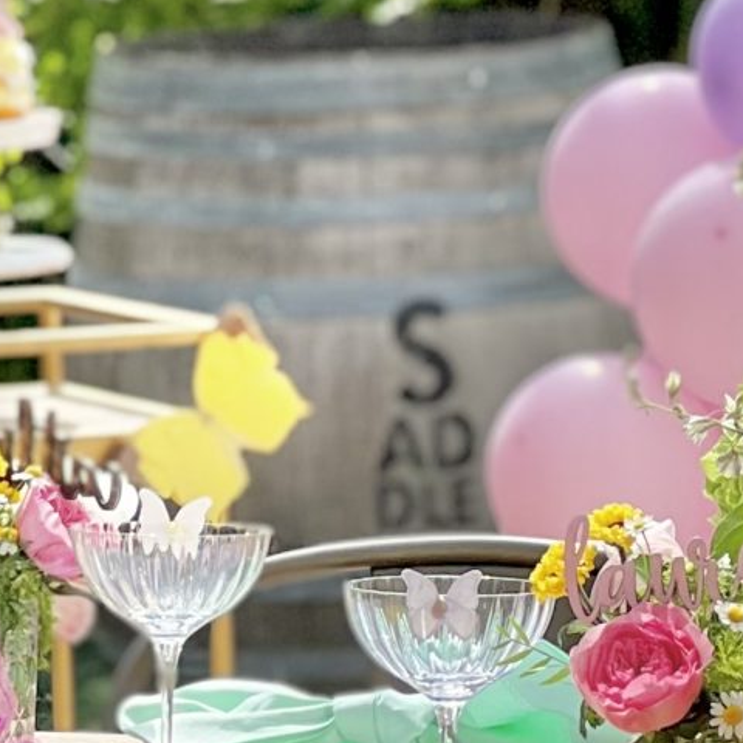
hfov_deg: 4.8
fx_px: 8815
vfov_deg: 4.8
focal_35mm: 363
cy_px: 731
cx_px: 892
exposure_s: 1/412
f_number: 2.8
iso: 32
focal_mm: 9
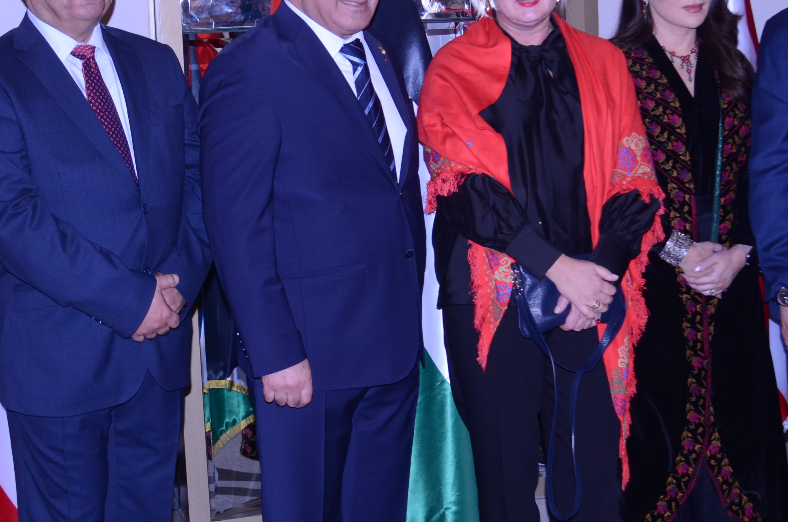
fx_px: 1442
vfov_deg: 20.4
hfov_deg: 30.6
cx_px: 426
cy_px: 139
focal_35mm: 66
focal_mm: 24
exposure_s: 1/160
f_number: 4.5
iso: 320
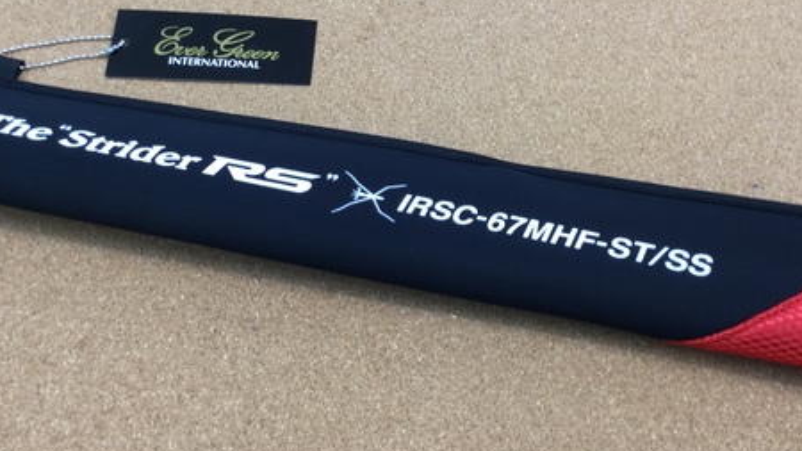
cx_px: 374
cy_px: 207
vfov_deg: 26.5
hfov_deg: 45.4
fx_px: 957
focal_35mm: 45
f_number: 2.4
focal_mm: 3.3
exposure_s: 1/30
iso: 50
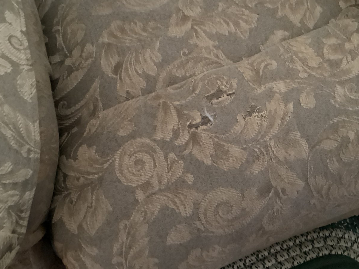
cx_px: 194
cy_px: 135
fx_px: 404
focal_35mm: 39
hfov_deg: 47.8
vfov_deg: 36.8
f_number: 2.4
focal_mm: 3.3
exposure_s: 1/15
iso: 640
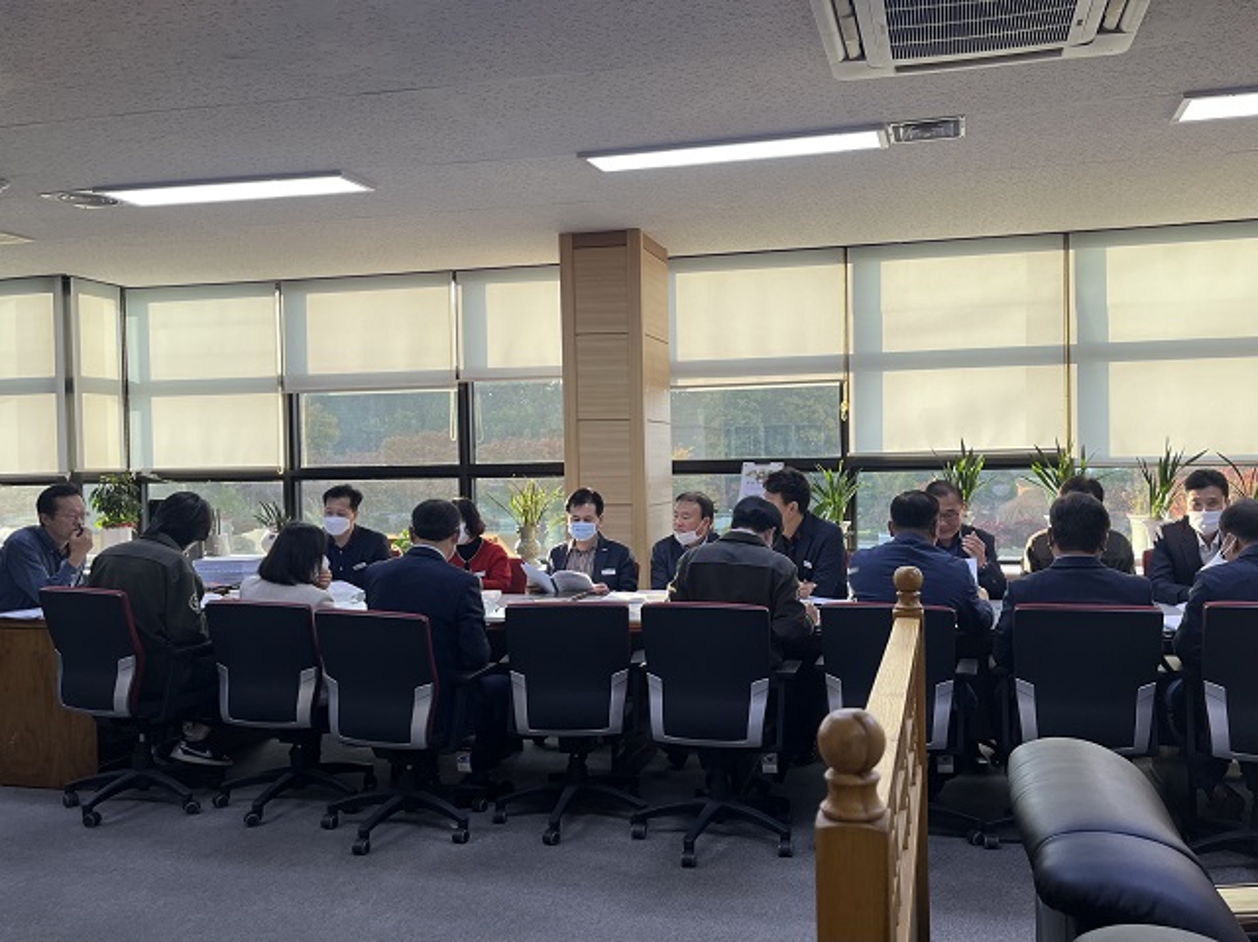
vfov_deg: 53.0
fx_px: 944
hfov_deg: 67.3
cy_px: 471
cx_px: 629
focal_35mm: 26
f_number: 1.6
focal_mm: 5.1
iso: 64
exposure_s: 1/120
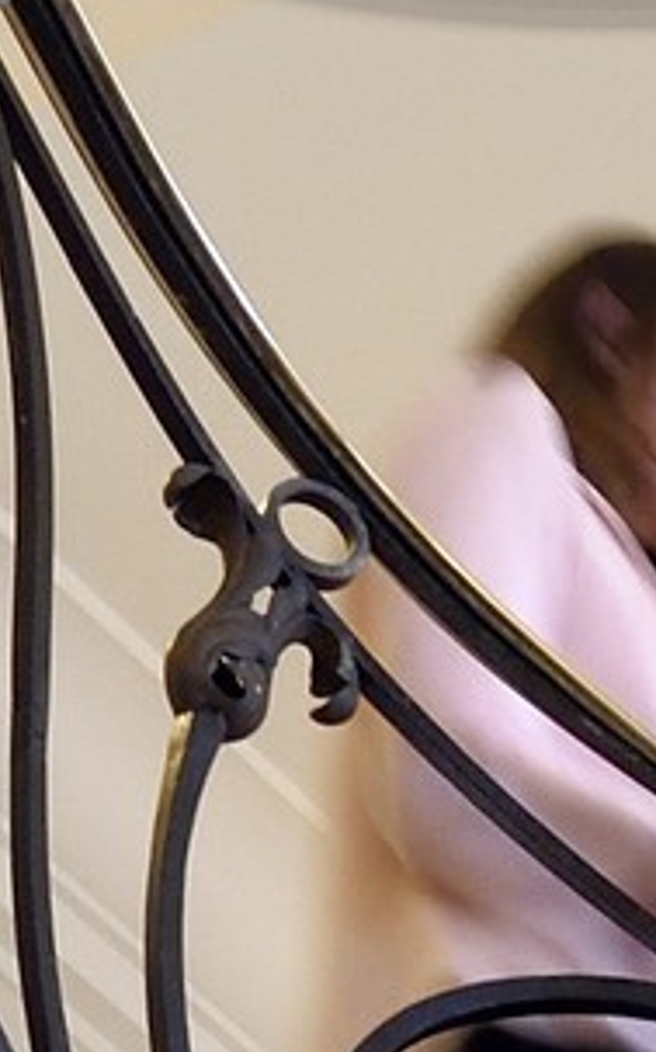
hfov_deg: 6.7
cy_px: -1599
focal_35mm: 194
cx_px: 607
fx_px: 5557
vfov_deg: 9.4
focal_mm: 24
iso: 1600
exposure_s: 1/13
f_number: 7.1
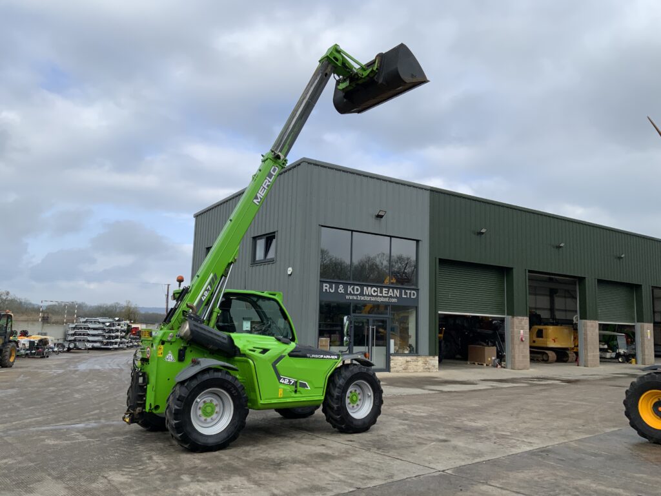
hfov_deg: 61.7
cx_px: 330
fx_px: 554
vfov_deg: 48.2
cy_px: 248
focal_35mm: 29
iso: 16
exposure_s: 1/1311
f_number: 1.8
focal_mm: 3
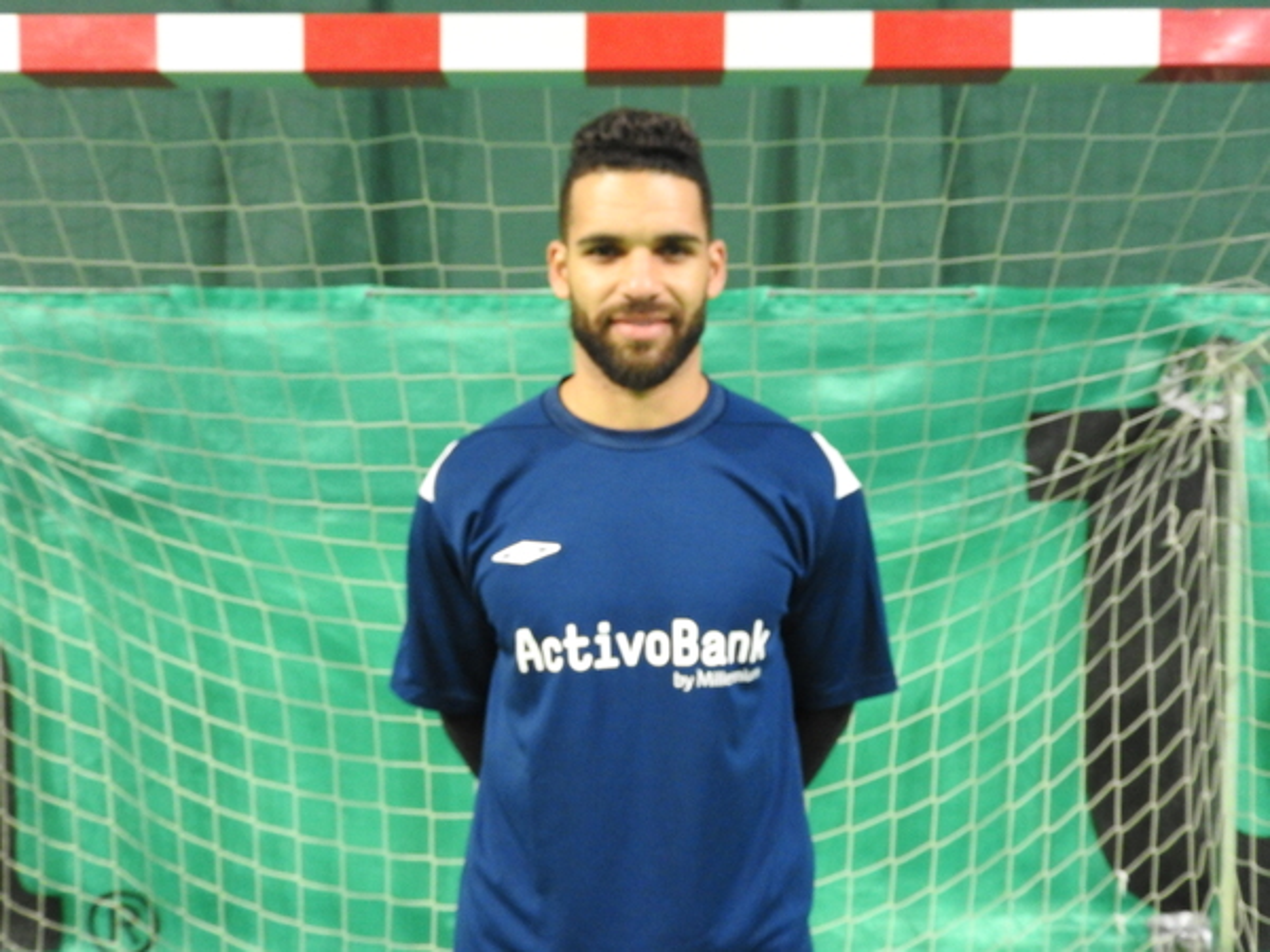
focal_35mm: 30
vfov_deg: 46.8
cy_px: 476
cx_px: 635
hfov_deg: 60.0
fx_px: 1101
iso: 720
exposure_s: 1/8
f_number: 3.5
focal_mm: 5.4
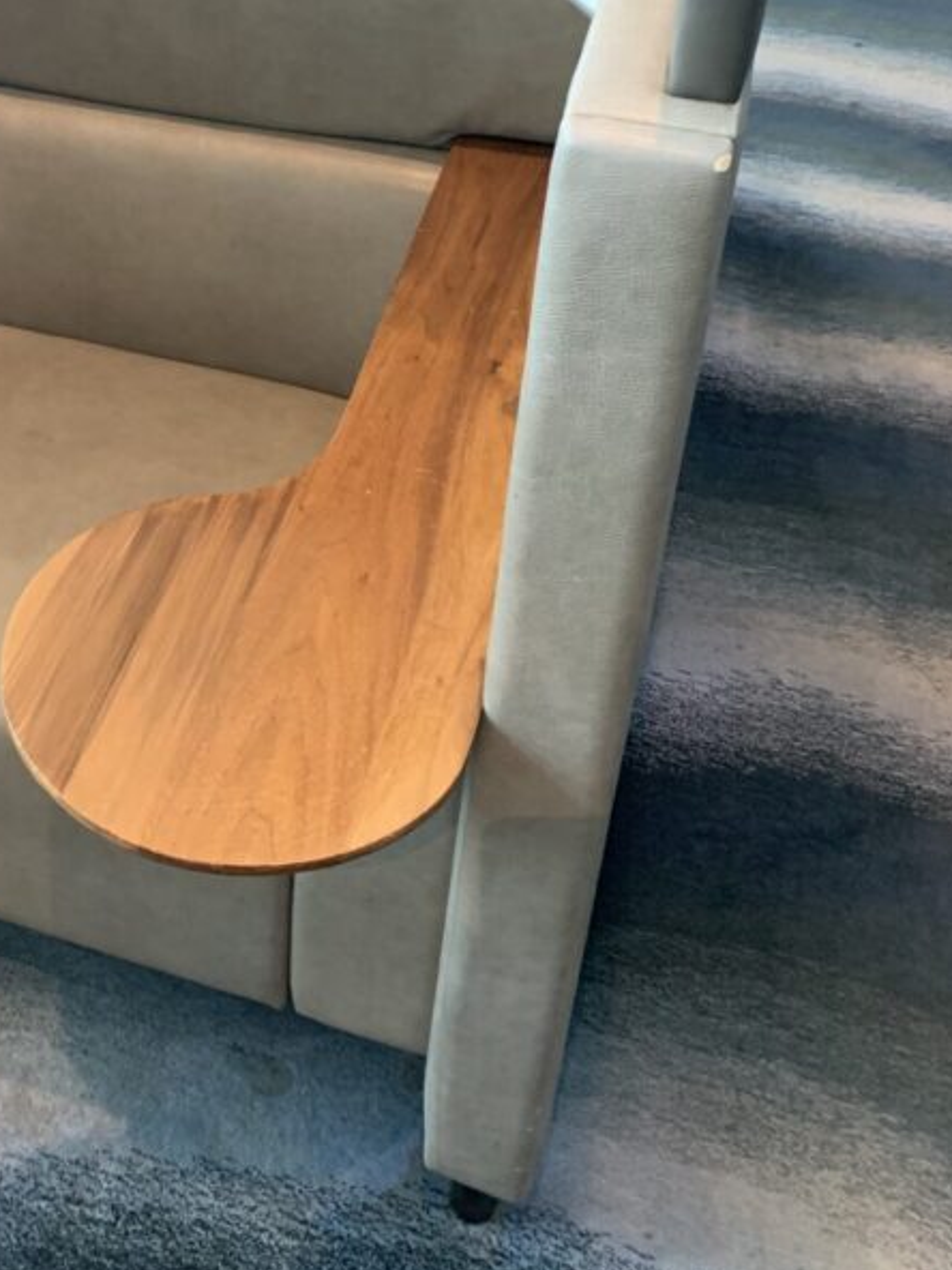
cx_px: 142
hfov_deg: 31.1
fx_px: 1650
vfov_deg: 40.5
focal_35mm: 45
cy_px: 270
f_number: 1.8
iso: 250
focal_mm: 4.25
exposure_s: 1/33
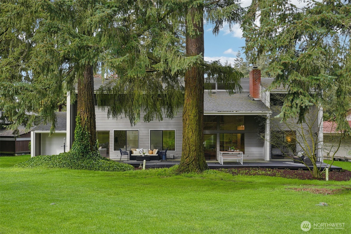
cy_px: 117
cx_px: 176
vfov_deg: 31.9
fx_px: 409
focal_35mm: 42
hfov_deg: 46.4
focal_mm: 28
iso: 400
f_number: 8
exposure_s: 1/125
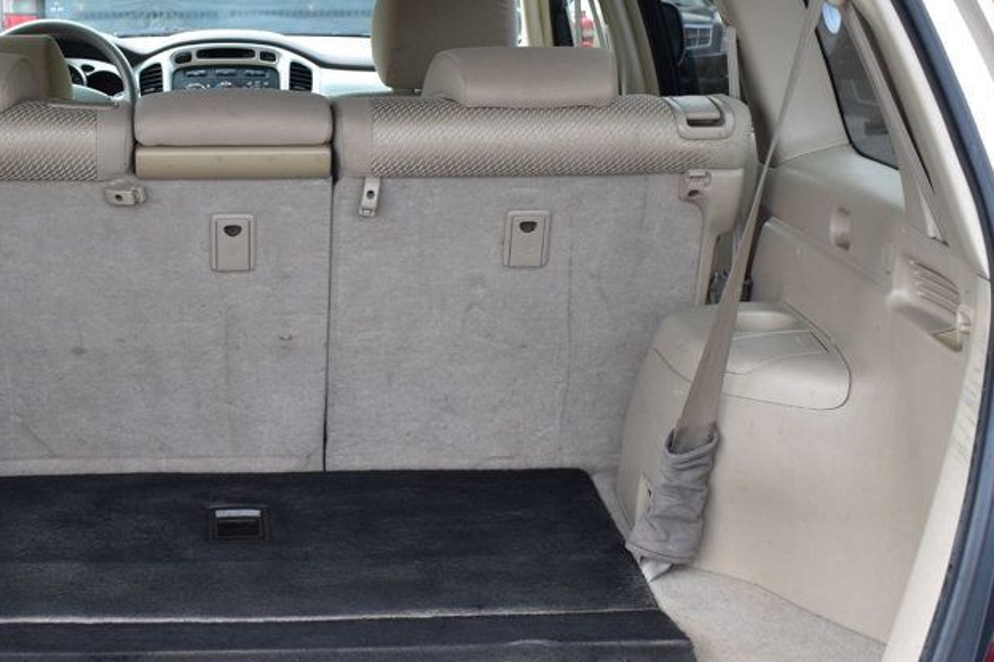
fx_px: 1905
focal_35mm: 69
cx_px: 246
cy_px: 362
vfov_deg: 19.7
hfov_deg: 28.8
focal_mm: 28
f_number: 9
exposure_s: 1/100
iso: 400
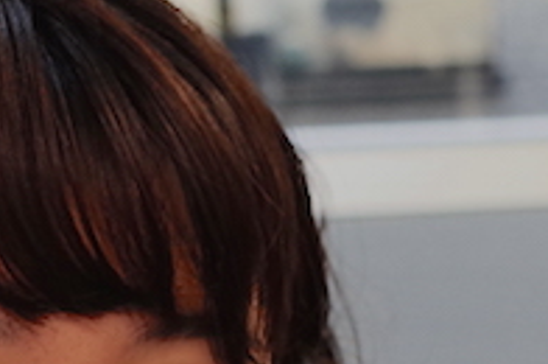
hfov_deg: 14.2
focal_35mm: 143
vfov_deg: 8.7
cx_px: 512
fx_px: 2173
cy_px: 868
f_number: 2.8
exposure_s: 1/40
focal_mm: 18.3
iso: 200
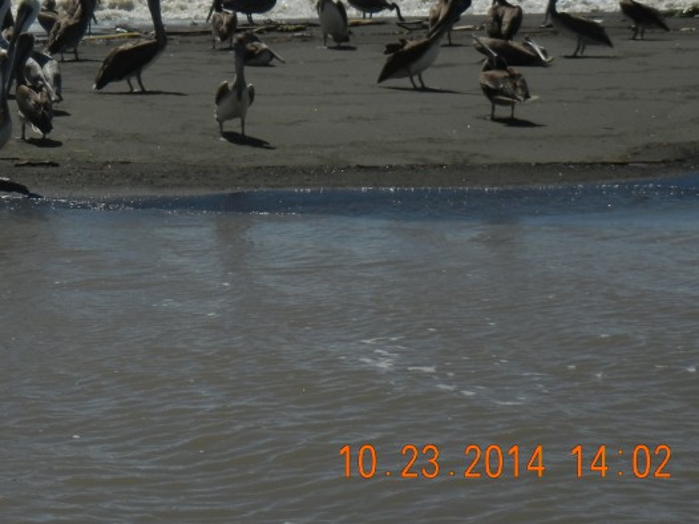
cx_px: 74
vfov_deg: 9.8
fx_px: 3028
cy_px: 57
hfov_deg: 13.1
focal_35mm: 150
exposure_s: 1/854
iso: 160
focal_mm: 13.9
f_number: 8.6
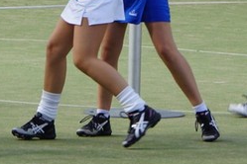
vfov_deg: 3.0
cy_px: -164
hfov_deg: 4.5
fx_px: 3170
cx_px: 84
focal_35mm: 462
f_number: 8
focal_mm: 75
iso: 100
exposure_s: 1/100
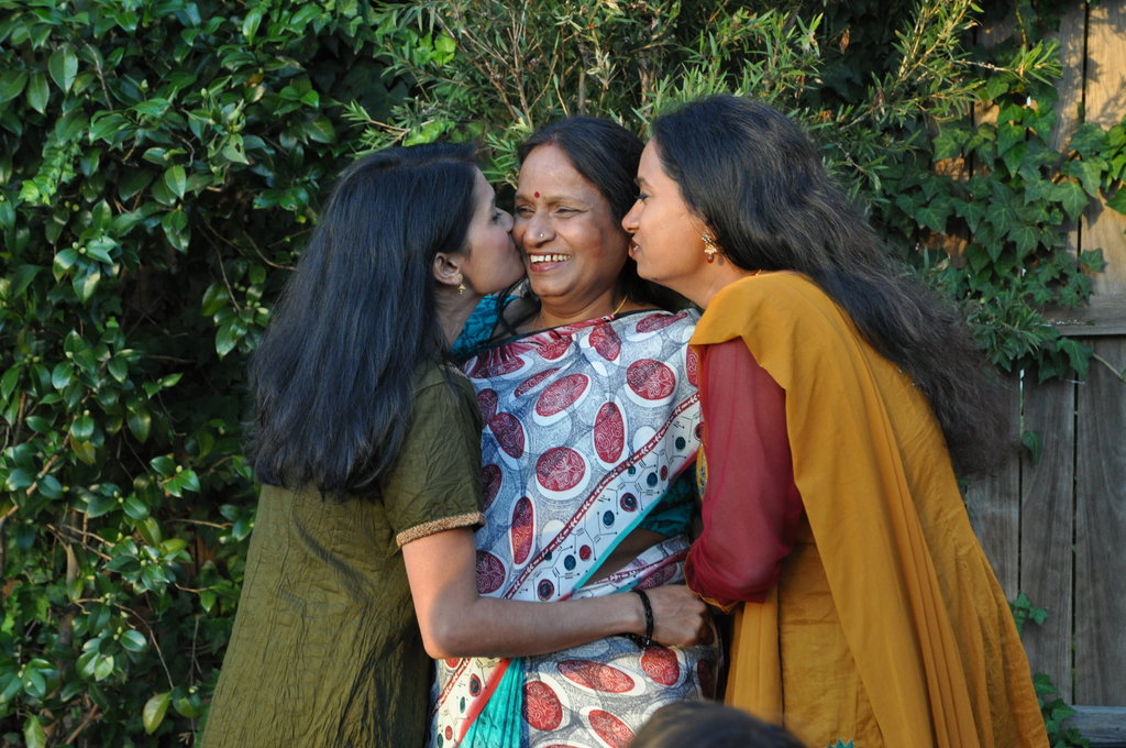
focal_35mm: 68
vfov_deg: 20.1
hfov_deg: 29.9
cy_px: 374
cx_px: 563
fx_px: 2109
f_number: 5
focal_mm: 45
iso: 800
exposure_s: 1/160
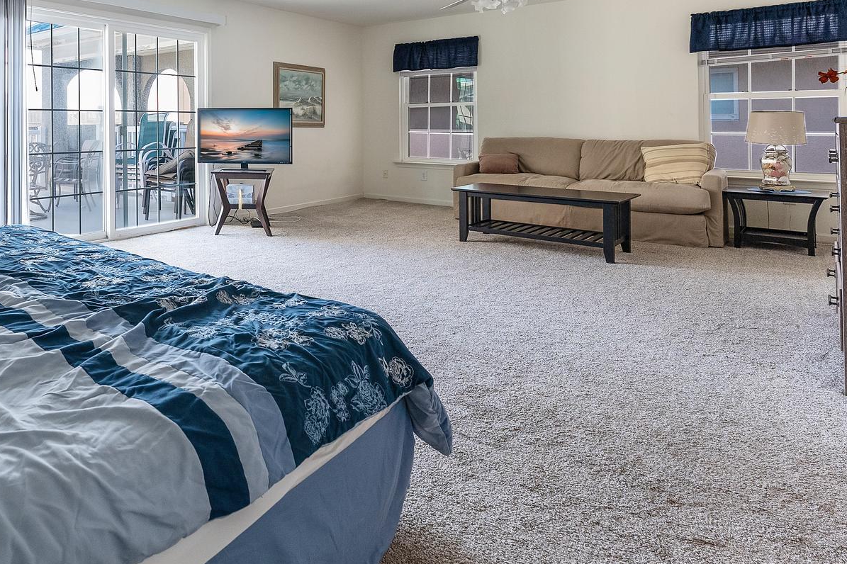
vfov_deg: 50.2
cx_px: 172
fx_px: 564
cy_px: 121
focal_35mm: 24
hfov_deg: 67.1
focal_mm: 14
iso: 400
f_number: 7.1
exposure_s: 1/30
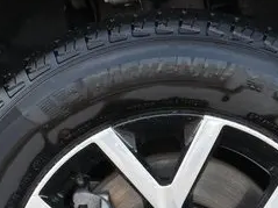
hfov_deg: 16.7
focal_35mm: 118
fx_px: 947
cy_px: 246
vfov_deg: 12.3
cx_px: 171
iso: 640
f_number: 10
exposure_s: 1/60
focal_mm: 22
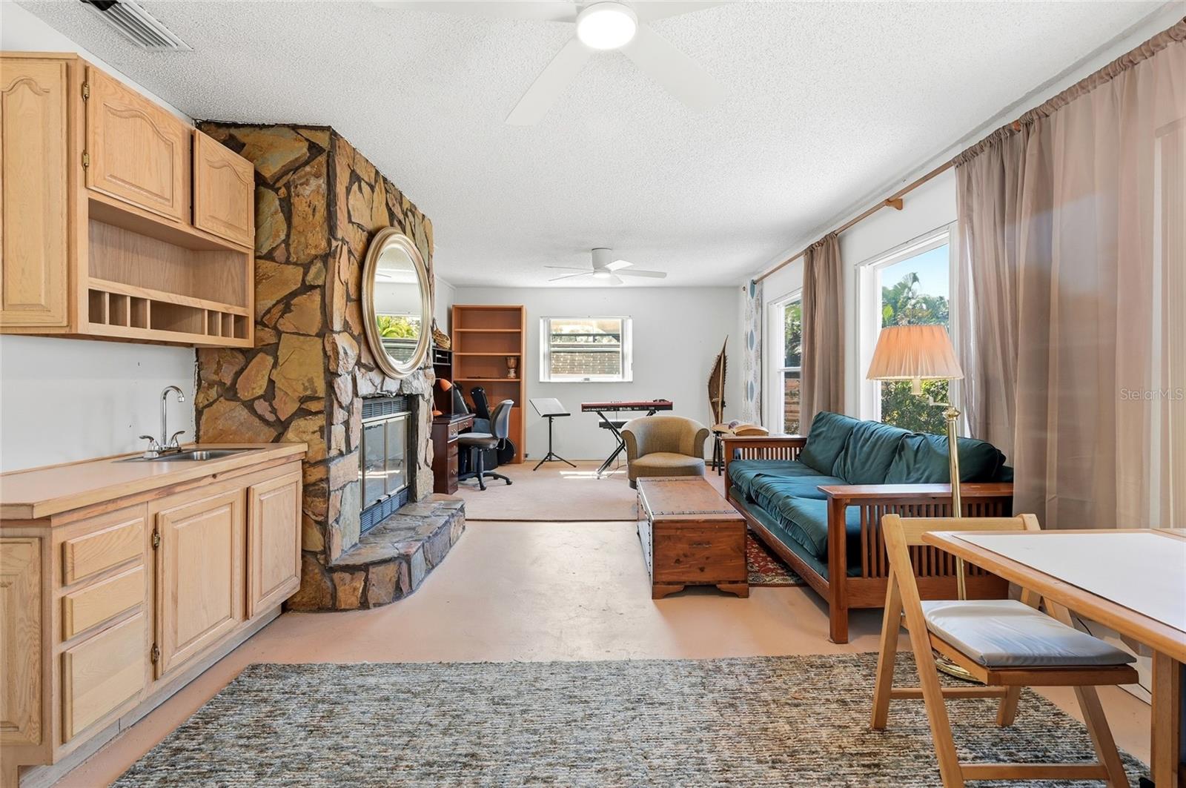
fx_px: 527
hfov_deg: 96.8
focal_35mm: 16
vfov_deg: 73.6
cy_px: 394
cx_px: 593
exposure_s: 1/400
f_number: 9
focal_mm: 16
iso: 250
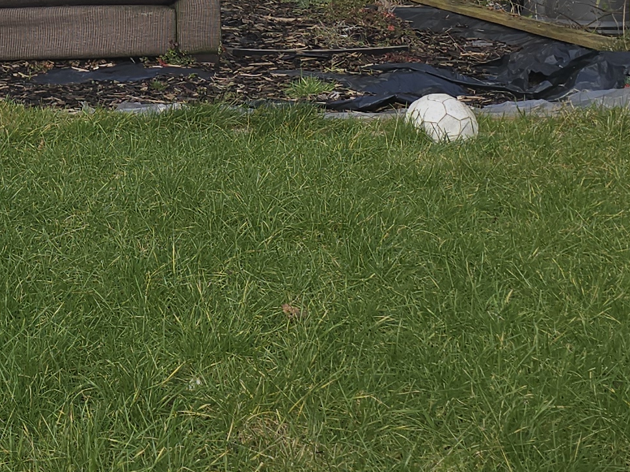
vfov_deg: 14.6
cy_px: -215
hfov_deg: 19.1
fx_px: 1729
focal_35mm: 95
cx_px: -191
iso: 12
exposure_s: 1/216
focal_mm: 6.3
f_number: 1.7
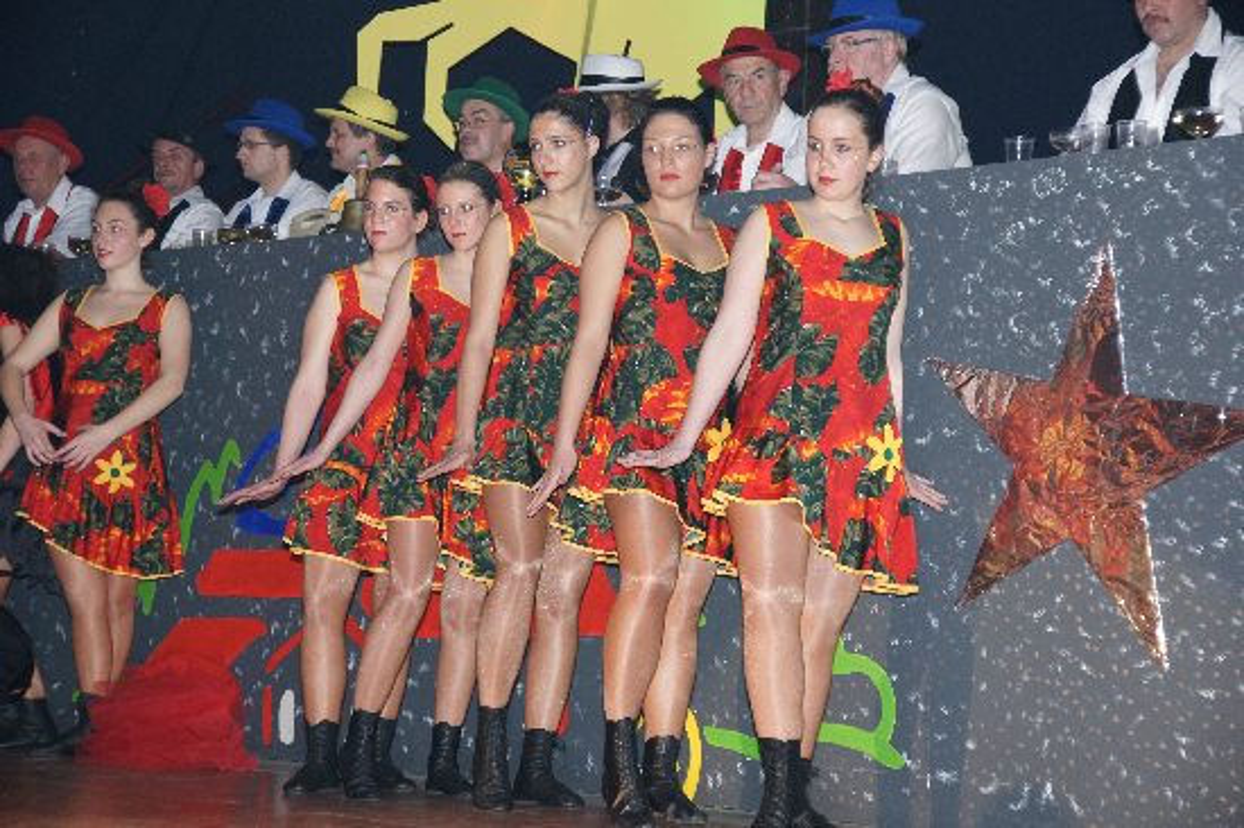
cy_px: 414
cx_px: 622
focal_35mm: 82
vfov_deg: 16.5
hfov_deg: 24.6
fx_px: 2849
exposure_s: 1/80
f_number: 5.6
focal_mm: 55
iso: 800
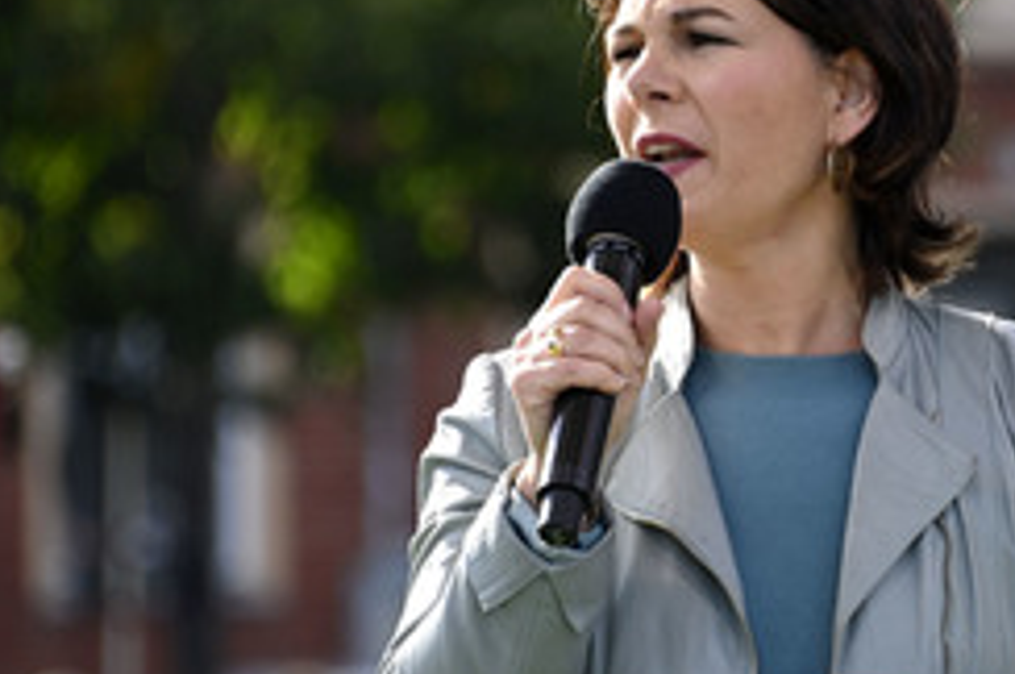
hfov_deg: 3.7
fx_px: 15599
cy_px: 358
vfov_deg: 2.5
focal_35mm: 554
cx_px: 718
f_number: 5.6
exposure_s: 1/500
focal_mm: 300
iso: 400
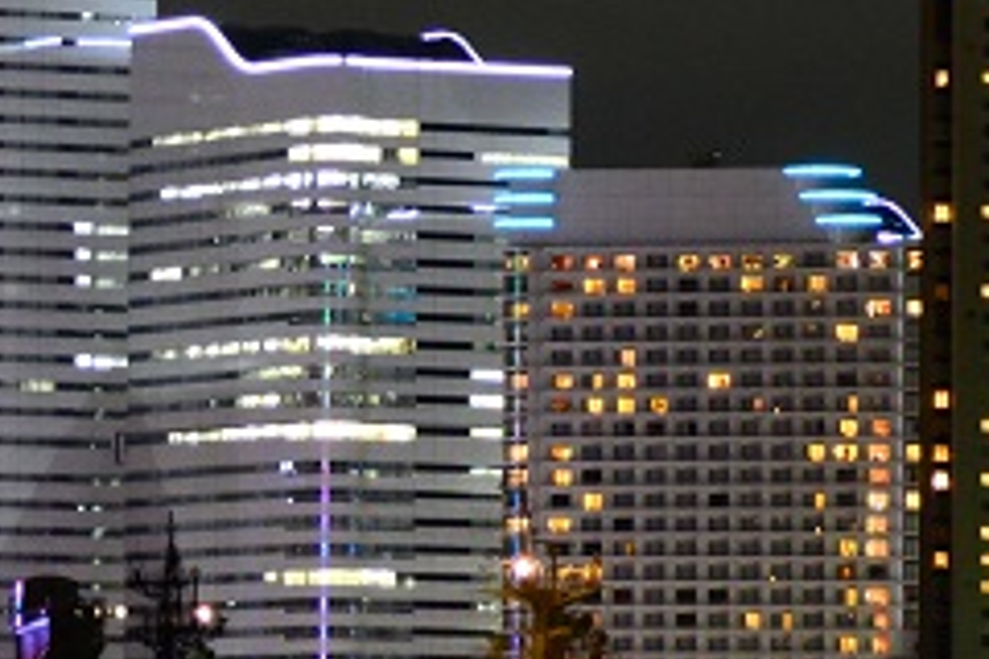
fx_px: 10851
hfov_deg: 5.2
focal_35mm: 395
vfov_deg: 3.5
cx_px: 750
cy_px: -297
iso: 3200
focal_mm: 86
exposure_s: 1/10
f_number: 4
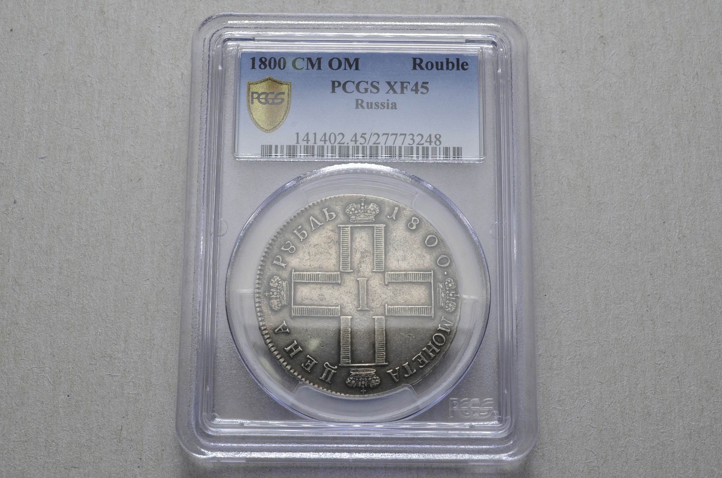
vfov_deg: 25.6
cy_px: 239
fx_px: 1051
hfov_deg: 37.9
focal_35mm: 52
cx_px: 361
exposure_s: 1/250
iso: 400
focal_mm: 35
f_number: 14
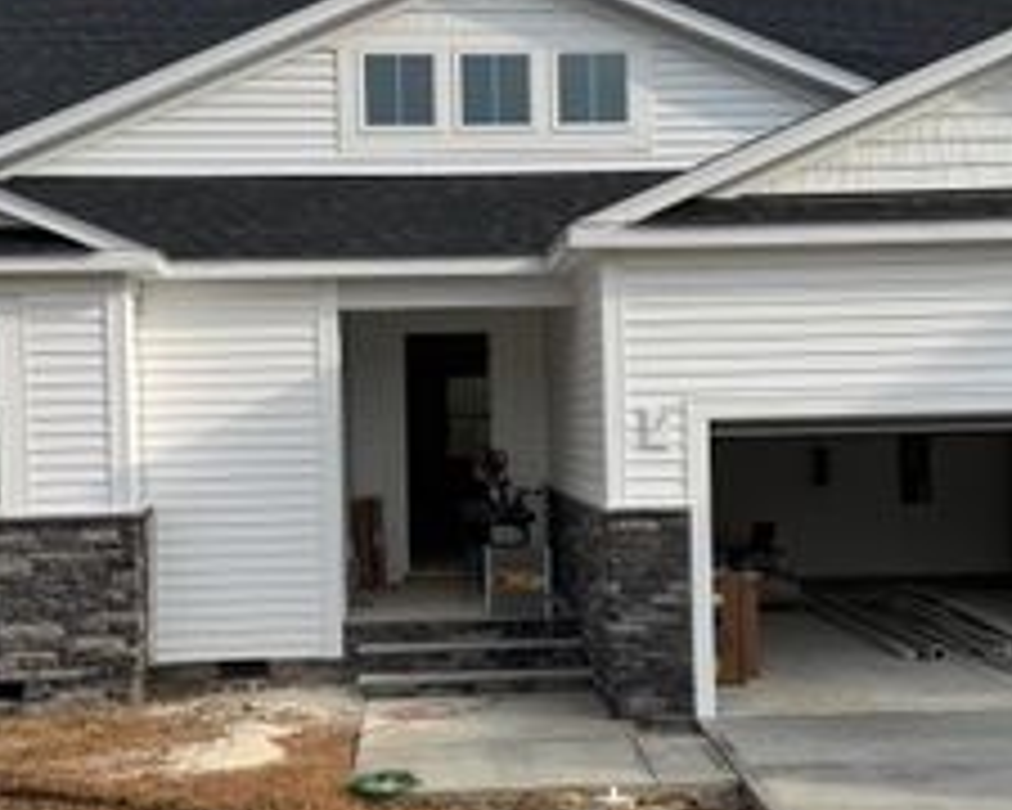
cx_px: 490
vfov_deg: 29.1
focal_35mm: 52
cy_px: 430
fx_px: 1557
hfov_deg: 36.0
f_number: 1.78
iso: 80
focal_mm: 6.76
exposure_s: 1/4049
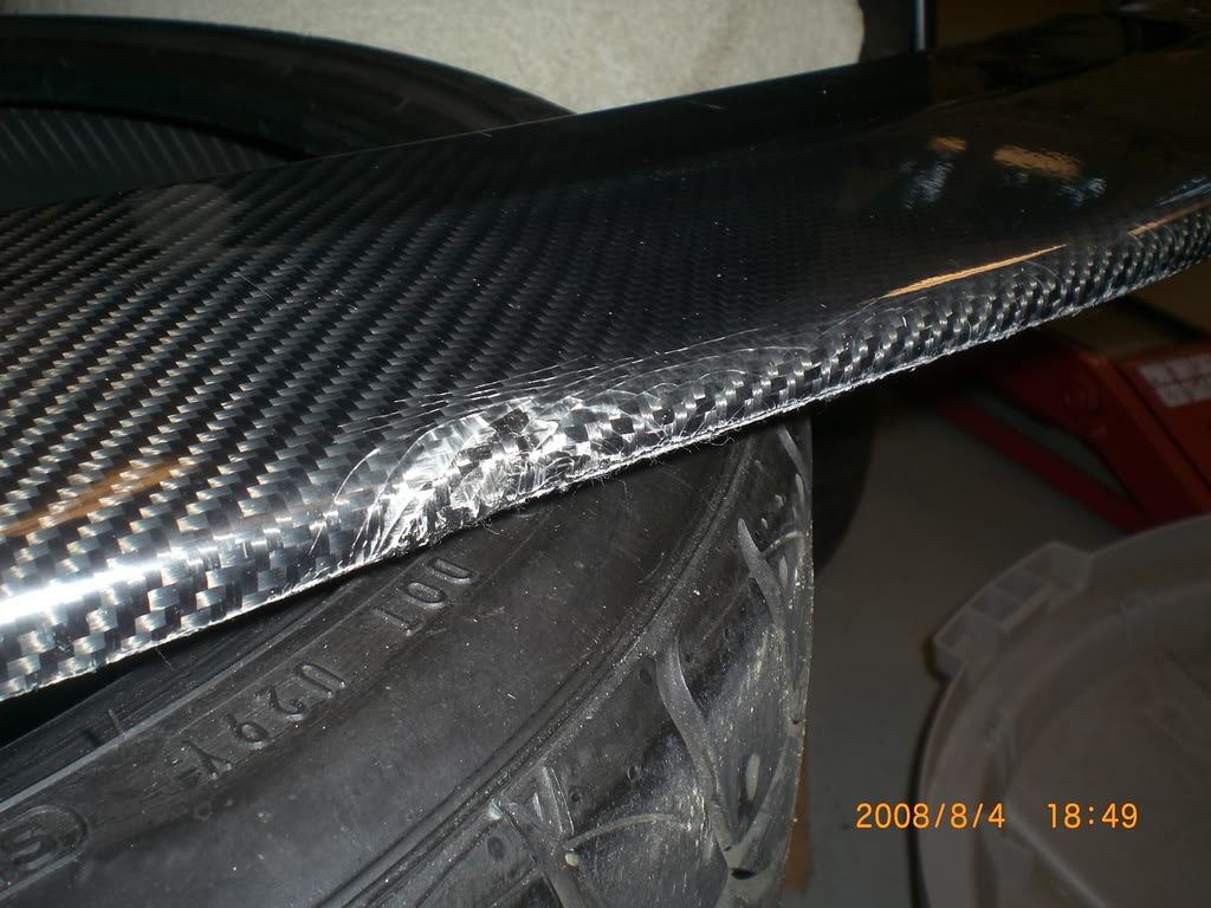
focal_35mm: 38
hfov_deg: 49.0
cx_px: 606
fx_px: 1329
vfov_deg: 37.7
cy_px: 454
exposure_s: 1/60
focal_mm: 6.3
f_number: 4.4
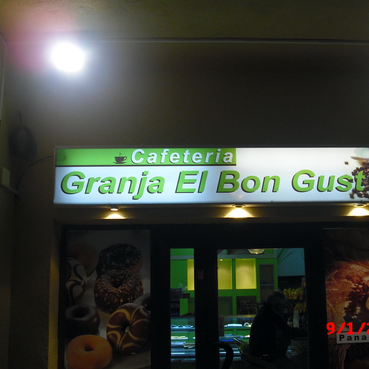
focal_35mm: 46
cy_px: 180
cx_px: 229
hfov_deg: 36.6
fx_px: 555
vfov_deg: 36.8
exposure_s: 1/80
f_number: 2.8
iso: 200
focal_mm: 6.2
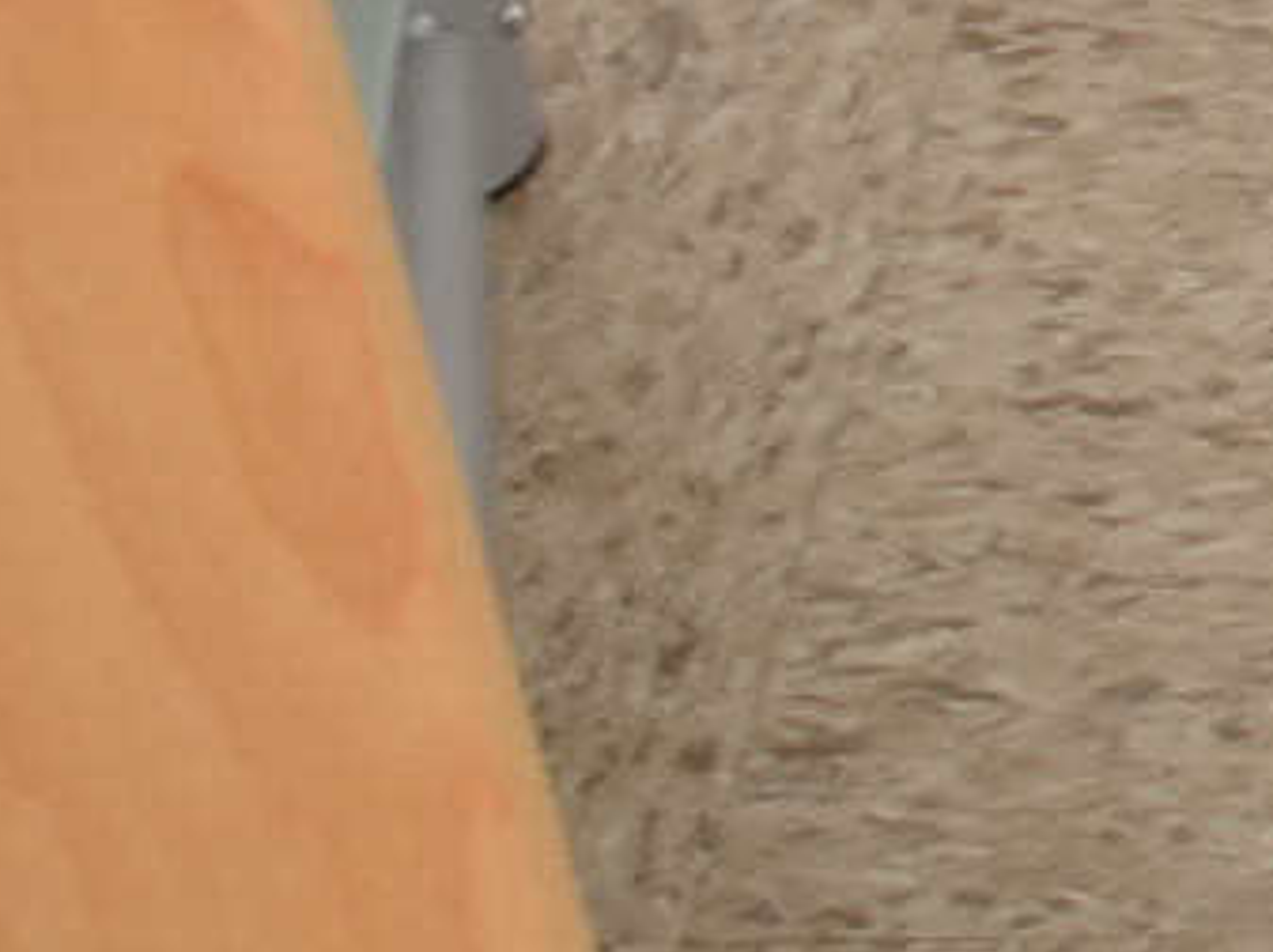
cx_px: 3808
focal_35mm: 274
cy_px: -1035
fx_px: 10066
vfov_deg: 5.3
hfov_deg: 6.6
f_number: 18
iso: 160
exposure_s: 1/125
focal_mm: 26
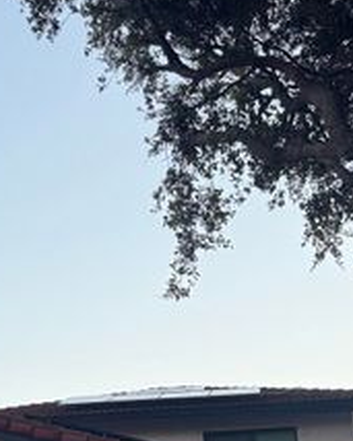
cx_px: 190
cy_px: 426
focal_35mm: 73
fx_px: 954
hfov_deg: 21.0
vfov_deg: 25.0
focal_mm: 6.76
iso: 200
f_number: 1.78
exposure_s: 1/113
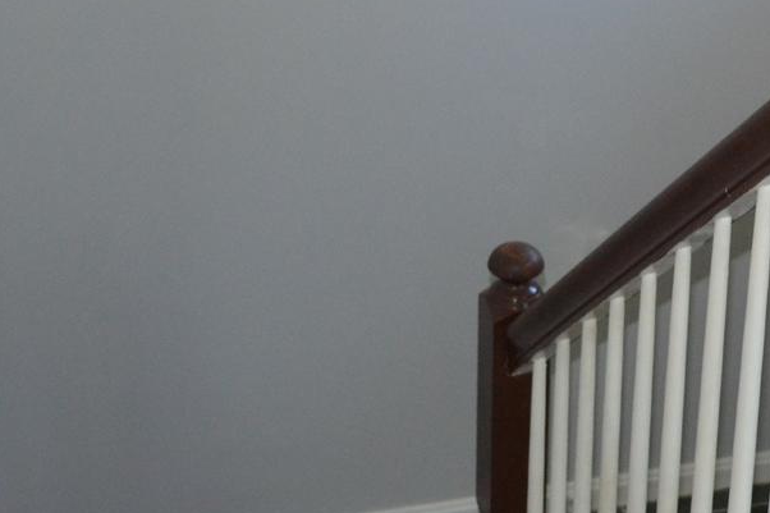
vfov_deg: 13.4
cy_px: 287
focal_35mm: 102
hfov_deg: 19.0
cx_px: 897
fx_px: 2181
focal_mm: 20
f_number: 3.8
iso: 1000
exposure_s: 1/60
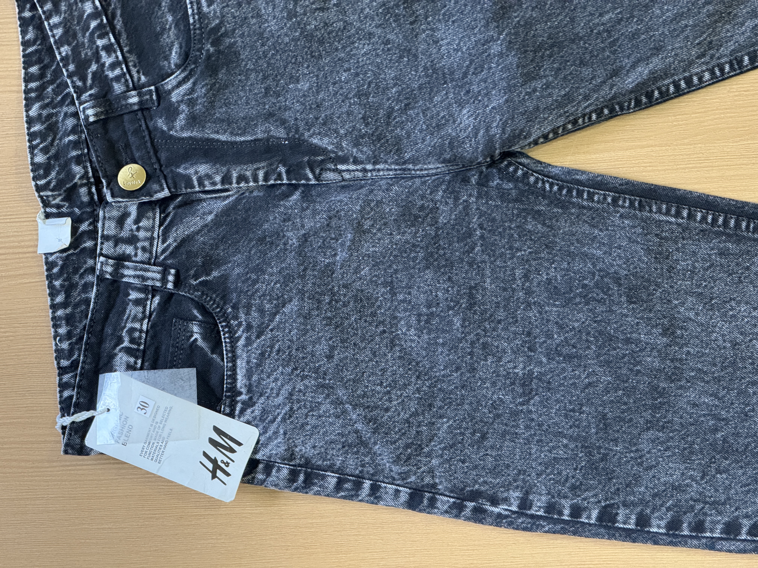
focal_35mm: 120
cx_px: 379
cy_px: 284
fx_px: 2628
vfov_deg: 12.3
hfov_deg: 16.4
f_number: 2.8
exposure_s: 1/100
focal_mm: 15.66
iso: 800
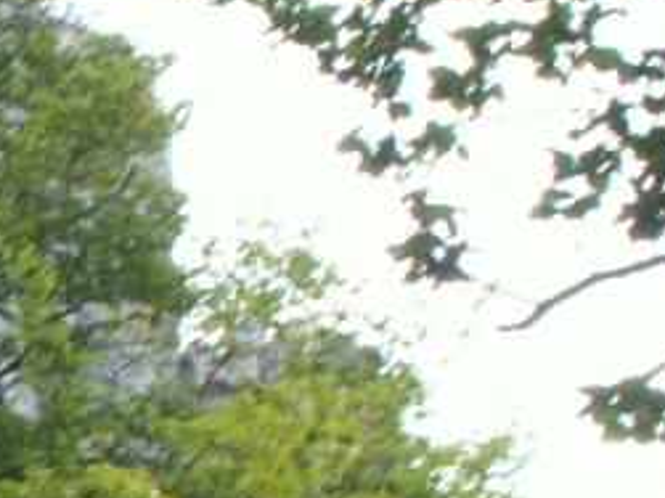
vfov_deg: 10.2
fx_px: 2746
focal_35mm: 143
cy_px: 554
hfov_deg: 12.7
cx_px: -485
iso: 50
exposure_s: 1/25
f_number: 7.1
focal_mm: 5.86
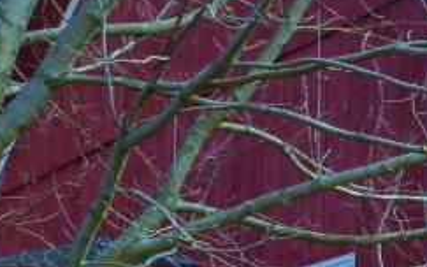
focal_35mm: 134
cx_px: 620
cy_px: 353
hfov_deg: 14.6
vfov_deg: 9.6
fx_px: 1560
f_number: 4
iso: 100
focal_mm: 5.4
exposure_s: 1/320
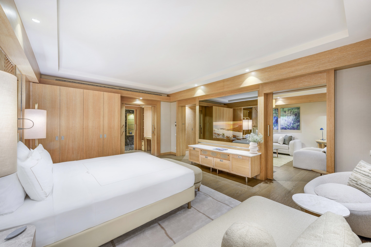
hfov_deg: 104.3
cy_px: 124
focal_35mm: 14
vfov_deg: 81.2
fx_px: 144
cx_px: 186
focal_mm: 14
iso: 100
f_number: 11
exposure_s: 2
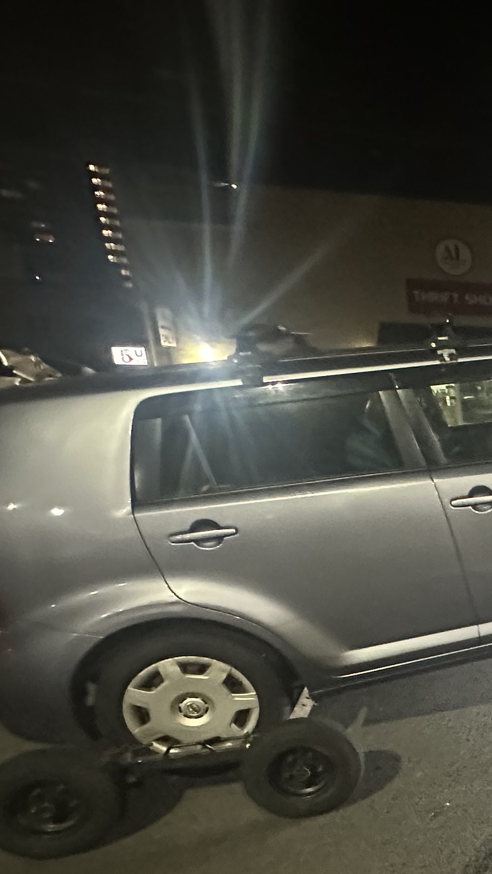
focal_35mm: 36
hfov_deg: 22.3
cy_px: 620
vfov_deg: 53.5
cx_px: 852
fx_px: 835
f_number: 2.2
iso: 1000
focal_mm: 2.22
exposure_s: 1/40
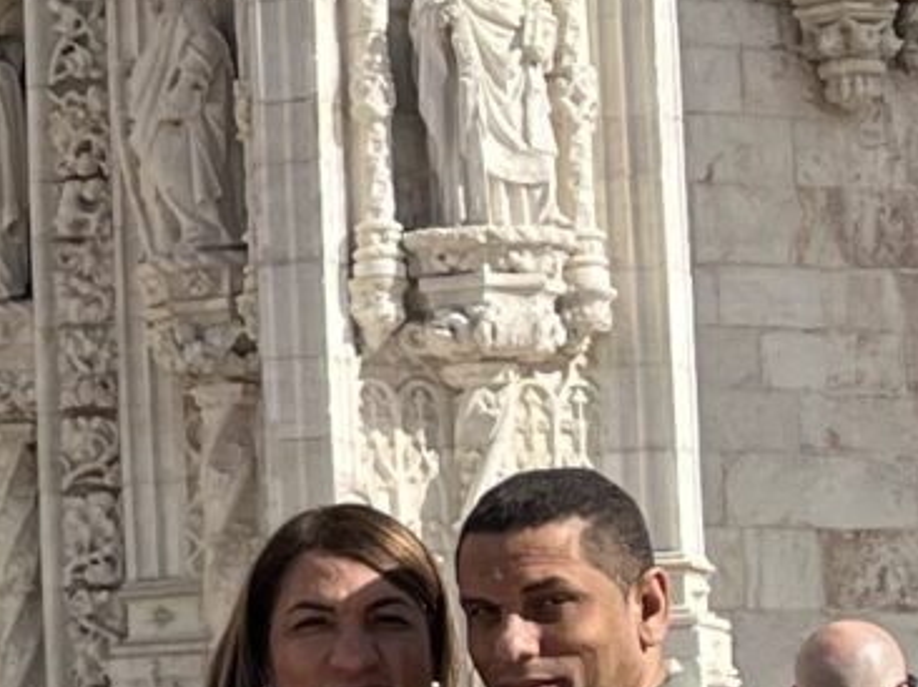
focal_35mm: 182
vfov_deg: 8.1
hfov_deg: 10.2
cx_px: -805
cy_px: 223
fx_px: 4823
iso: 50
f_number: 1.6
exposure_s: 1/3215
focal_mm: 5.1
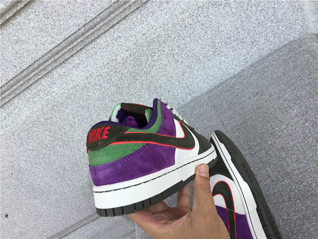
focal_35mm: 31
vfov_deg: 45.4
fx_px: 285
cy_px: 120
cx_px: 159
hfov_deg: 58.4
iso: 25
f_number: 2.4
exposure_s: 1/418
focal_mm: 3.3
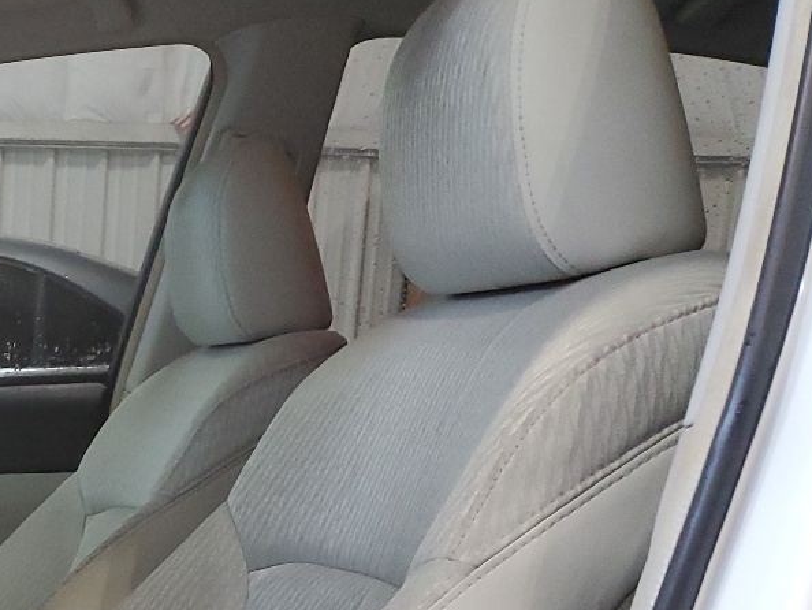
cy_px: 763
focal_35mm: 70
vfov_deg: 19.6
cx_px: -219
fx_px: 1643
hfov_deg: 24.5
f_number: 1.5
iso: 199
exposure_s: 1/60.2
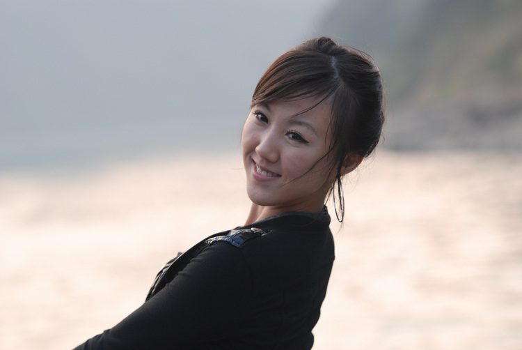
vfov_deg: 8.7
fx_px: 2286
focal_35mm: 158
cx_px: 261
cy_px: 175
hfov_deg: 13.0
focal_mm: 105
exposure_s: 1/250
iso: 400
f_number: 4
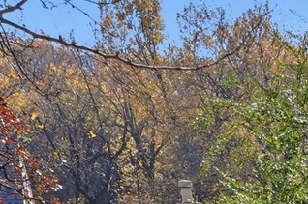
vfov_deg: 10.3
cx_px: 679
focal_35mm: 109
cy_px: 543
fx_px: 931
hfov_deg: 14.4
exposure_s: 1/800
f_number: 8
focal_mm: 17
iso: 400
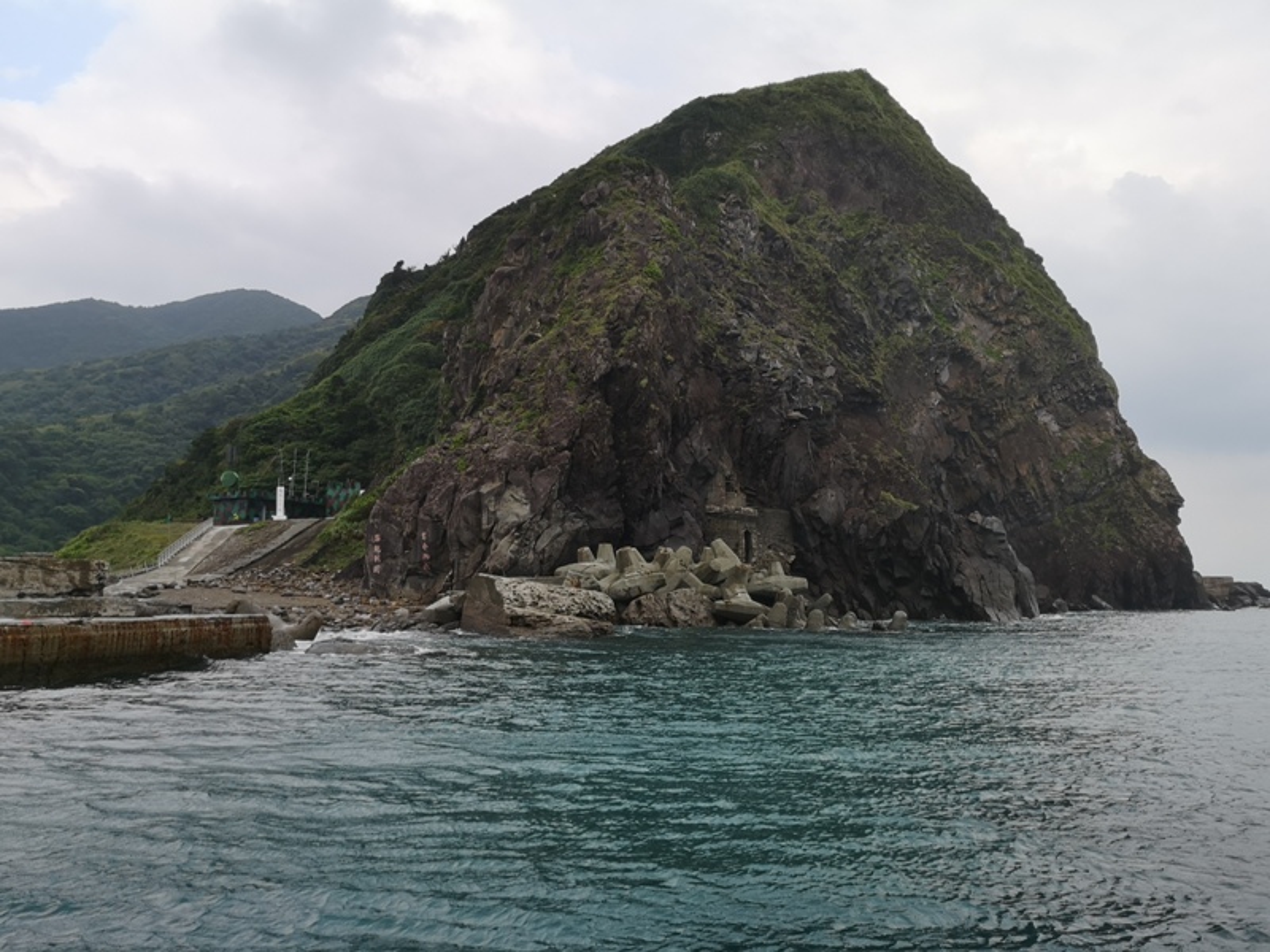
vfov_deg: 51.4
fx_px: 991
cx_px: 635
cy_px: 476
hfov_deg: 65.3
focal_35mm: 27
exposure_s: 1/1127
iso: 50
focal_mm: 3.95
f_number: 1.8
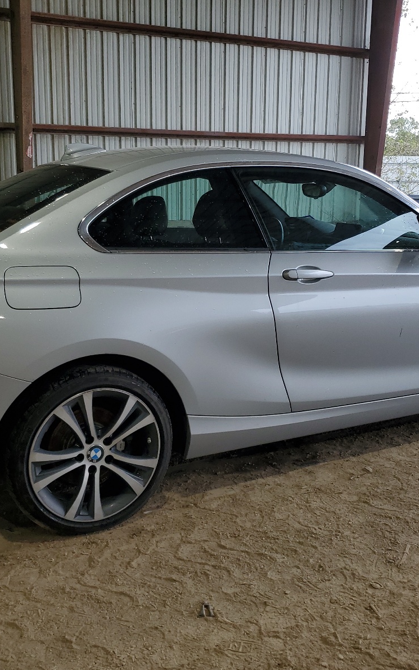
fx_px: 676
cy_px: 337
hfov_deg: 34.4
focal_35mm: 37
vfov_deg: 52.7
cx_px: 209
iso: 50
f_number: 1.5
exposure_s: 1/127
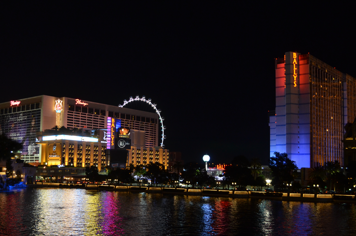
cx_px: 151
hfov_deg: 45.4
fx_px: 424
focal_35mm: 43
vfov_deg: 31.0
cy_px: 142
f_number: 4
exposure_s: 1/30
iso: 900
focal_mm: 22
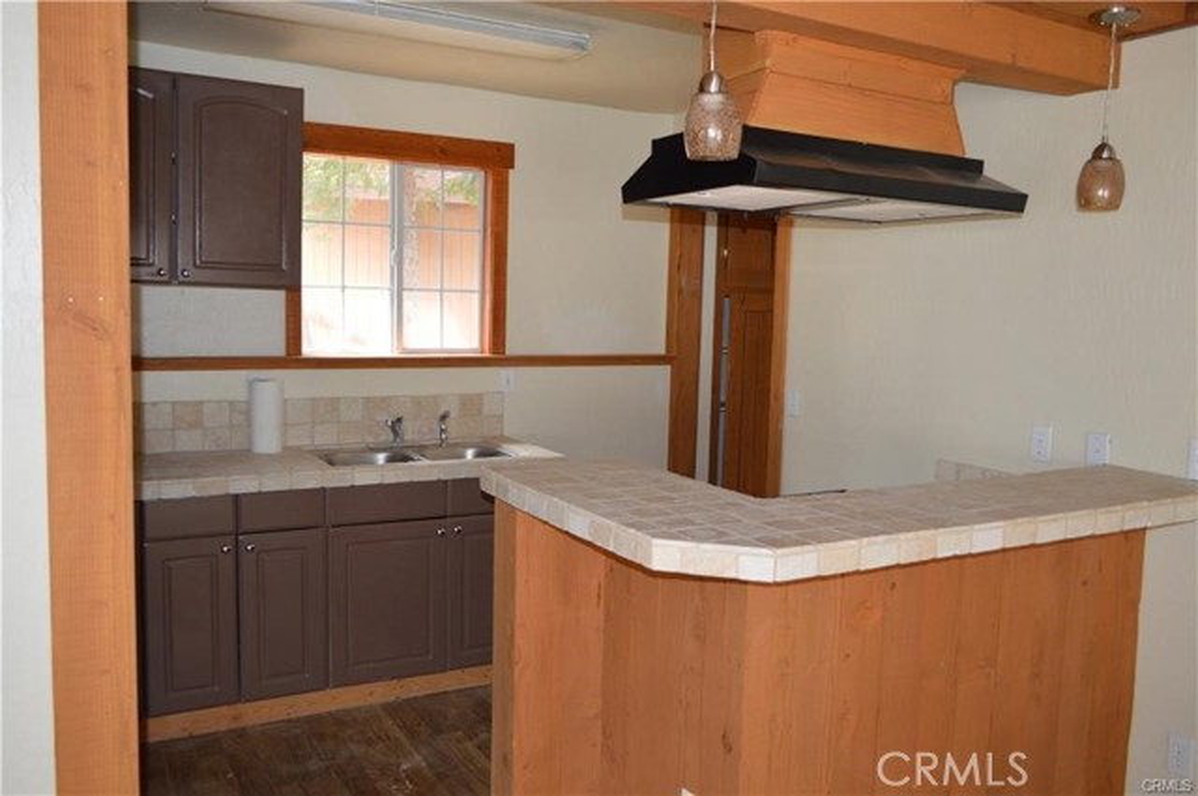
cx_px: 599
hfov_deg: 62.0
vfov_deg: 43.5
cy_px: 398
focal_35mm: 30
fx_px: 997
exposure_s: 1/60
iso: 560
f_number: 3.8
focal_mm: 20
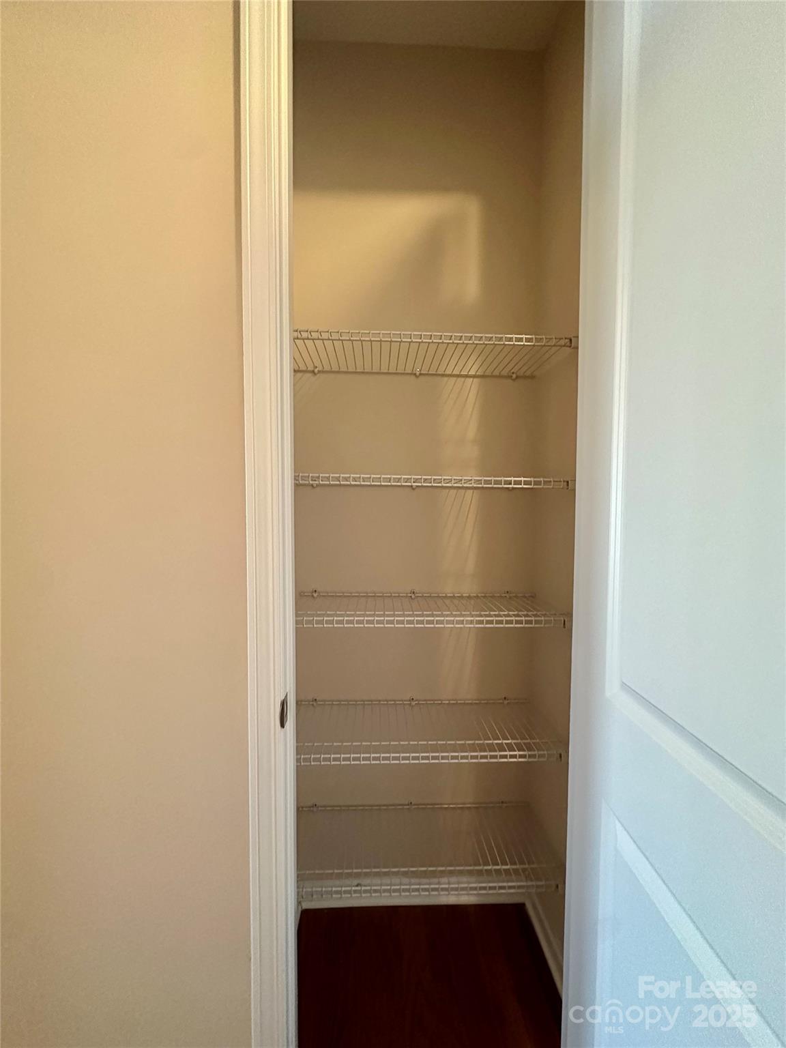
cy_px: 524
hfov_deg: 85.7
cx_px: 393
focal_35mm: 14
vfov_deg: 102.1
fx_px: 424
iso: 1000
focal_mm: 2.22
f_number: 2.2
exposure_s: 1/60
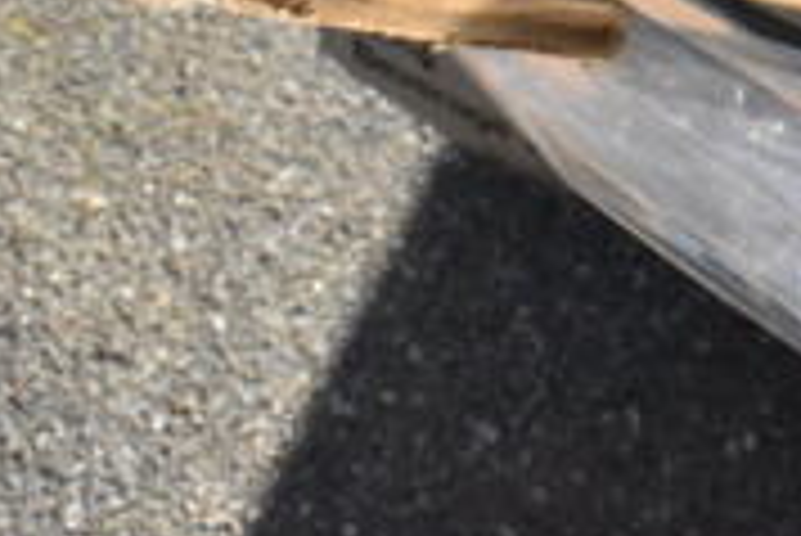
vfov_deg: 12.4
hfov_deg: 18.7
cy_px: -360
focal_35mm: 103
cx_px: 968
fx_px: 2294
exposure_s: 1/1600
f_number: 20
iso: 6400
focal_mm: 20
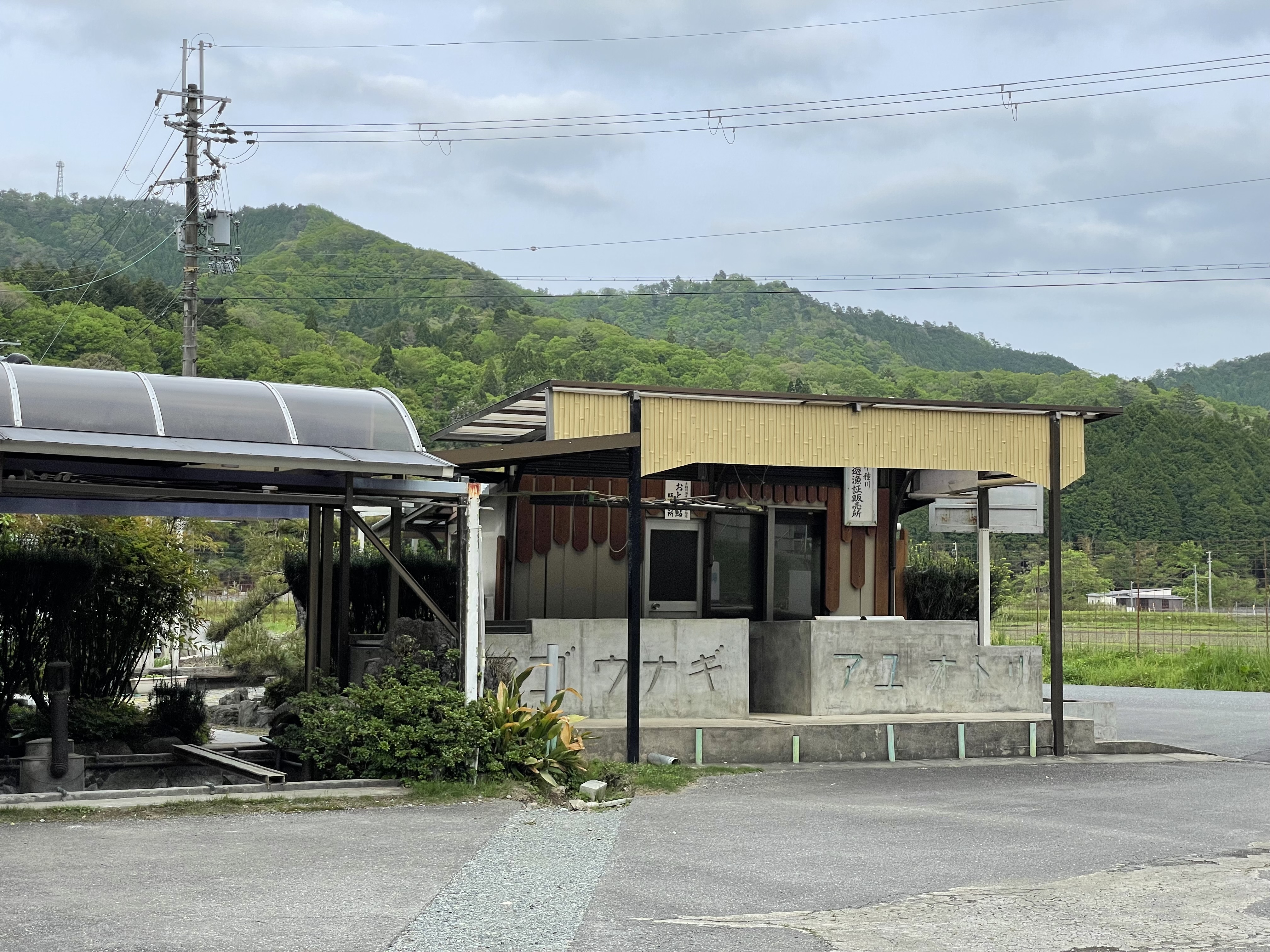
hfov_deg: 36.8
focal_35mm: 52
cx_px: 635
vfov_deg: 28.0
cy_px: 476
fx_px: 1908
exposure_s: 1/657
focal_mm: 6
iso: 25
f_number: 2
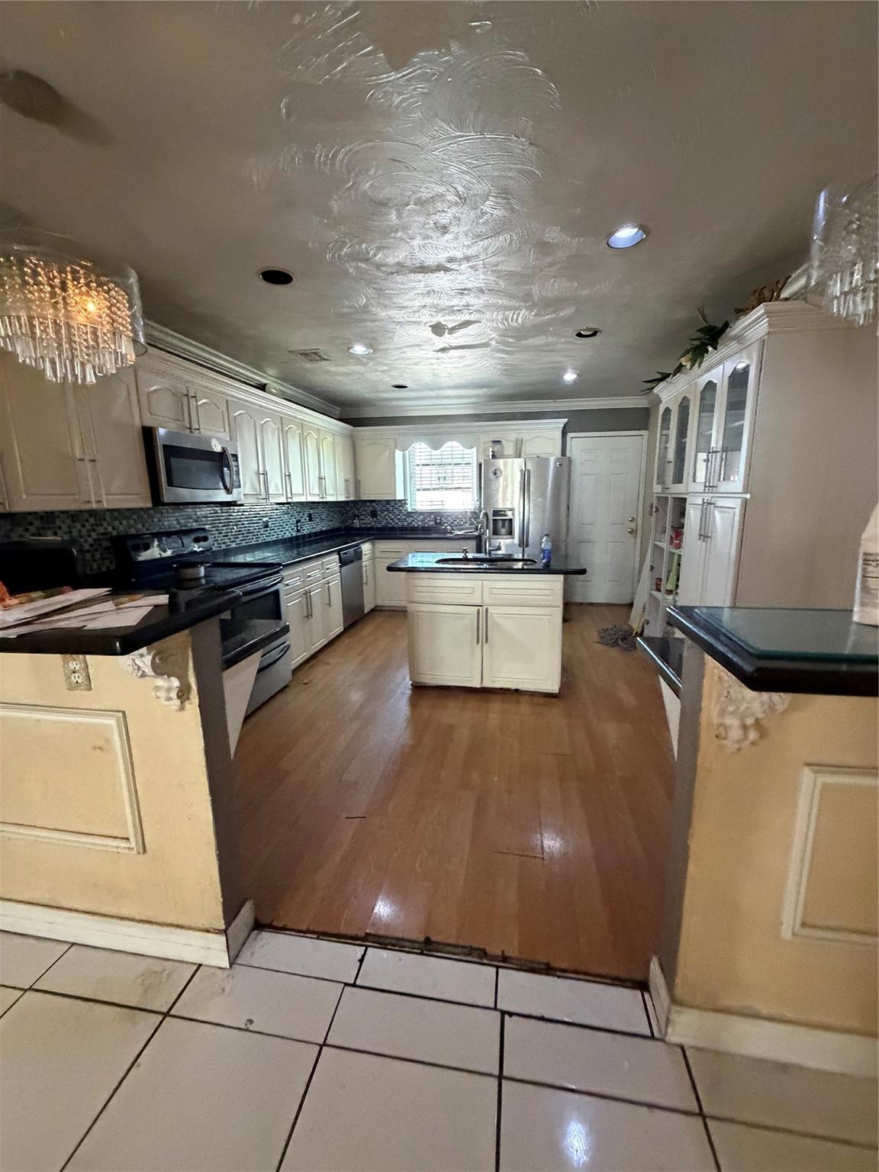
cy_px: 586
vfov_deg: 102.1
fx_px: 474
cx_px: 440
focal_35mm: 14
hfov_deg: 85.7
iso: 1000
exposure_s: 1/60
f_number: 2.2
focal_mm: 2.22
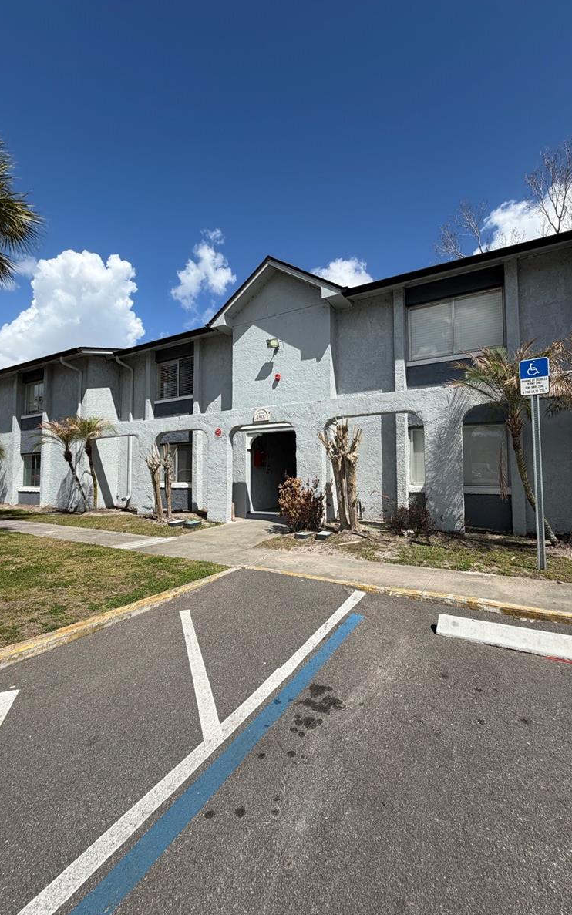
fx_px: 374
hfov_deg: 74.8
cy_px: 456
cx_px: 282
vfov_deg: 101.5
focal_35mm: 15
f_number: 2.2
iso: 25
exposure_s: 1/770
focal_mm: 2.22
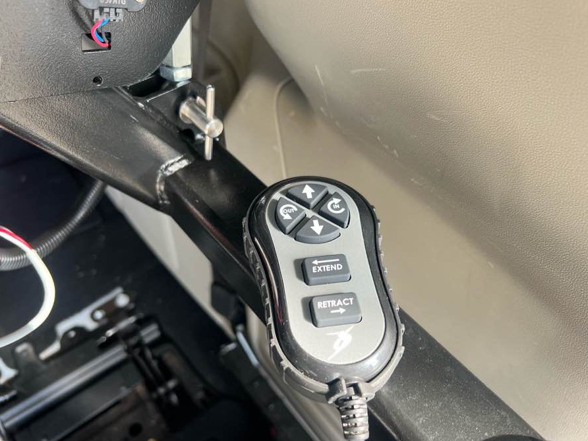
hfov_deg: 65.3
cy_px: 217
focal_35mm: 27
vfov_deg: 51.4
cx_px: 291
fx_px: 459
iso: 80
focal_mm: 5.7
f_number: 1.5
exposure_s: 1/121
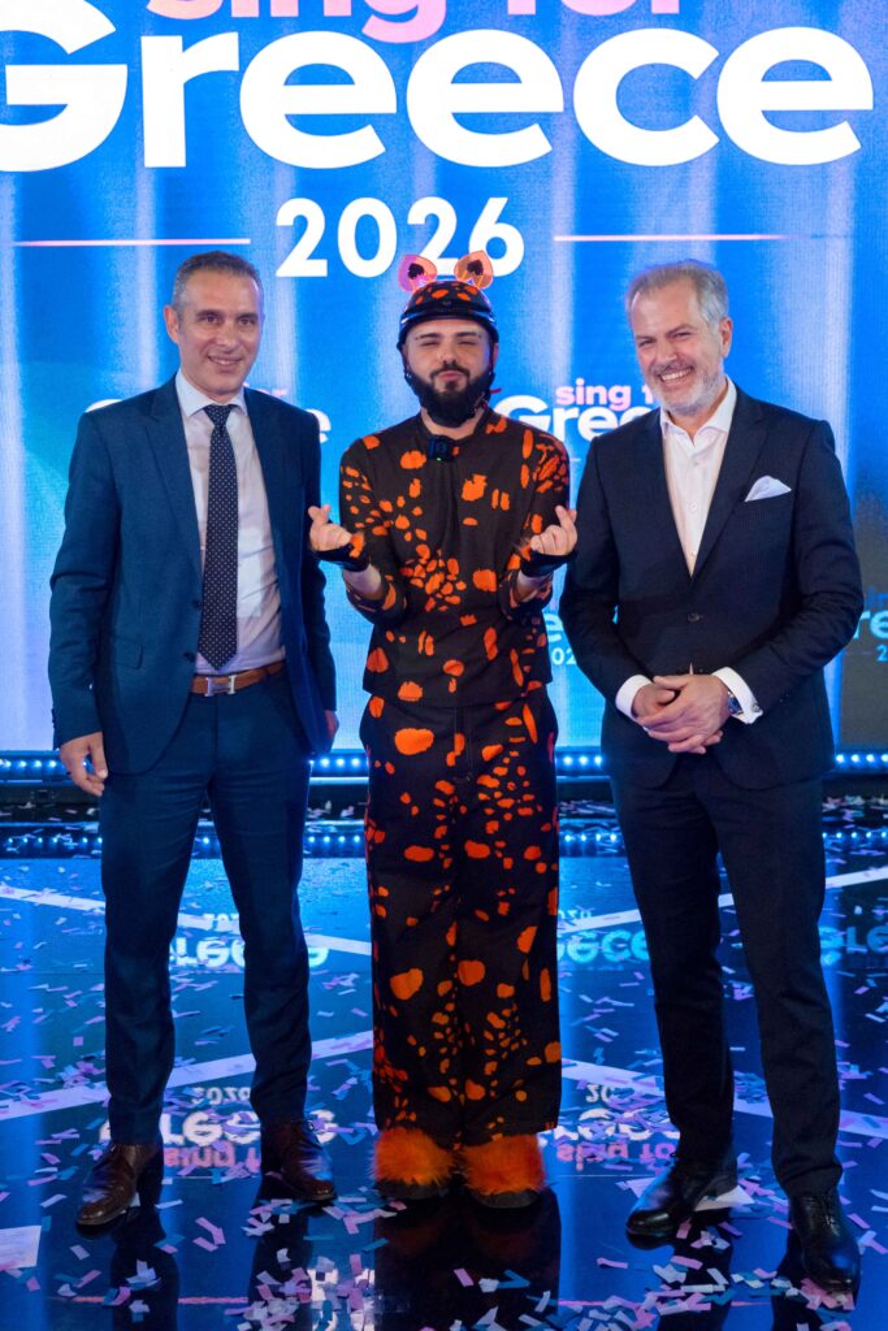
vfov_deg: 48.5
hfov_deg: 33.4
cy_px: 666
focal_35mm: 40
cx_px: 444
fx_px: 1479
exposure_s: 1/500
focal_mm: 26.5
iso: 2500
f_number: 3.2
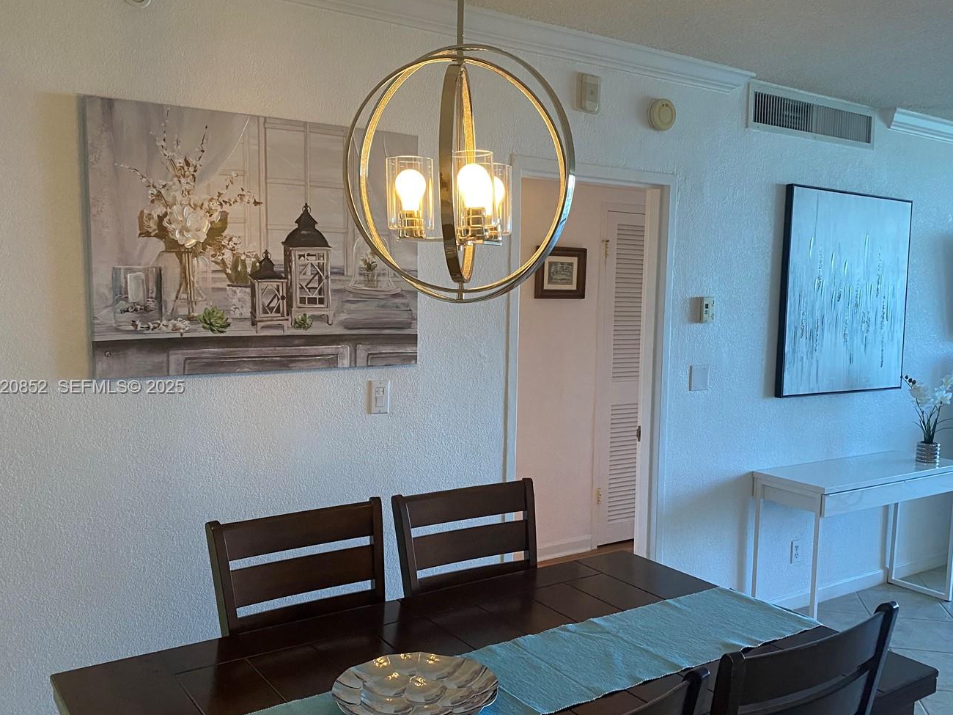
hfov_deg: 56.6
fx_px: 881
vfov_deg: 44.1
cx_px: 542
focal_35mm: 32
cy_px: 388
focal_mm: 4.25
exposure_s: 1/60
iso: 200
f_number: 1.8
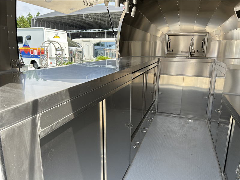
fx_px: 180
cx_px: 120
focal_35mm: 26
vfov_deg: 53.1
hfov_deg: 67.3
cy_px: 90
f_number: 1.5
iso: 50
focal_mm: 5.7
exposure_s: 1/909
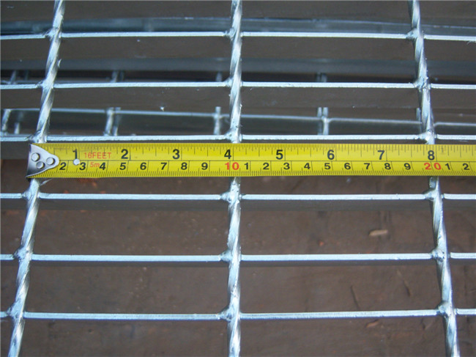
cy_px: 178
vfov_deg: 39.6
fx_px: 495
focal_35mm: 36
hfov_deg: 51.4
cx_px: 238
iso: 160
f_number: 2.8
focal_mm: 7.5
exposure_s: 1/60
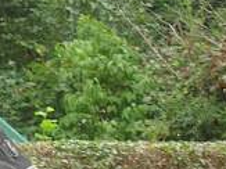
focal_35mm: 196
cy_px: 244
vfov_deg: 7.5
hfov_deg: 9.6
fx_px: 1279
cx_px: -166
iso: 50
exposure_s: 1/54.6
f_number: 3.3
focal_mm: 8.4
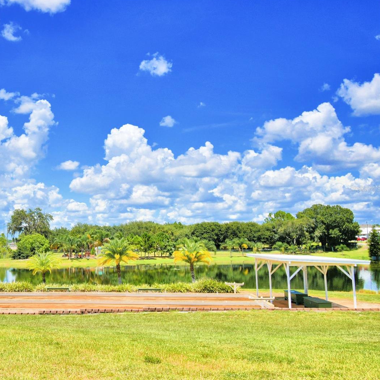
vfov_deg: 42.8
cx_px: 92
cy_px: 189
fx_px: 484
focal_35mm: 39
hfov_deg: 41.5
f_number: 5.6
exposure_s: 1/1250
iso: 100
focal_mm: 20
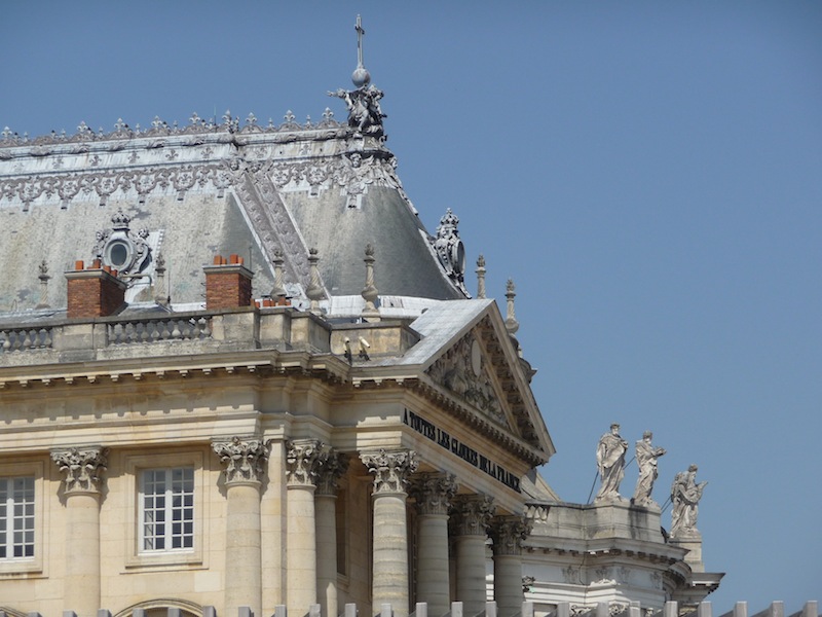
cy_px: 308
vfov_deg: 9.4
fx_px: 3752
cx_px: 411
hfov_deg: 12.5
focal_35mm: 158
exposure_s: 1/1000
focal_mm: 27.1
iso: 100
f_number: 4.8
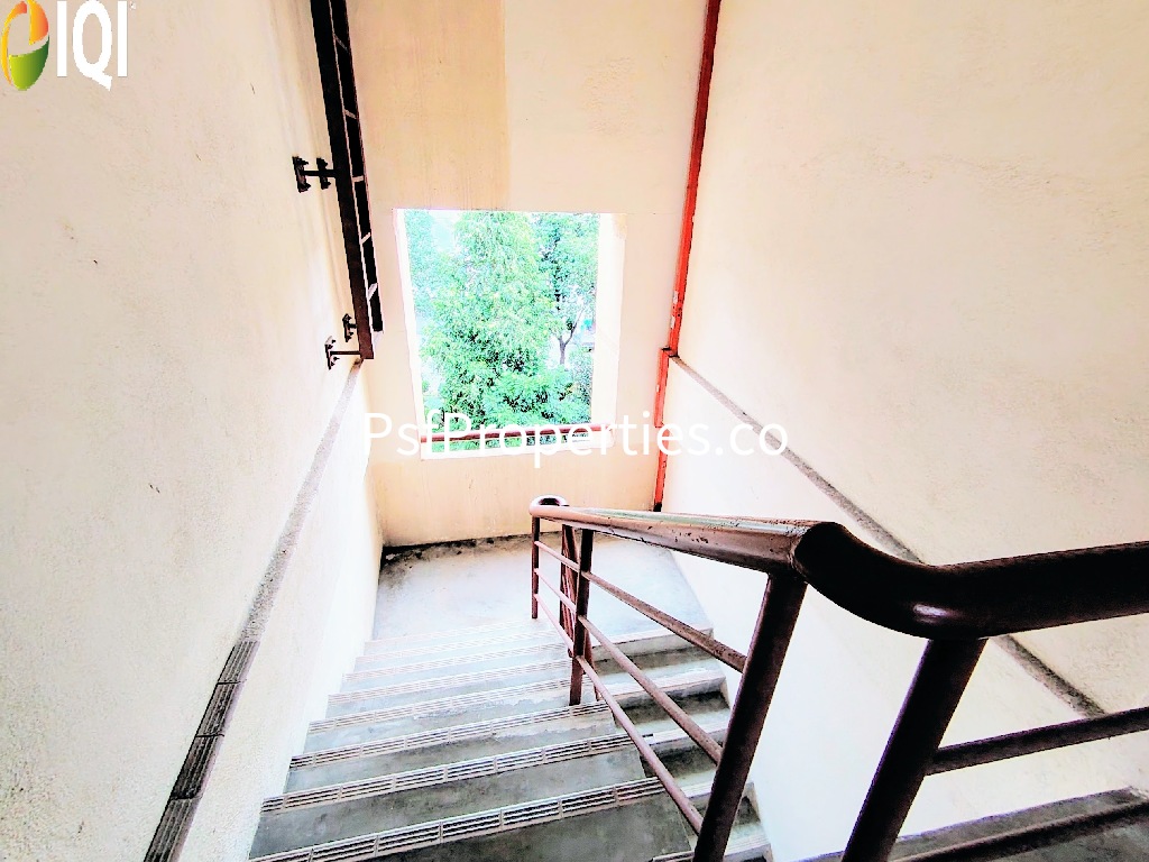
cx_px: 574
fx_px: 564
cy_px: 431
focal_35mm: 17
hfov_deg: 91.0
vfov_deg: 74.7
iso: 199
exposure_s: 1/100
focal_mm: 1.43
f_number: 2.2
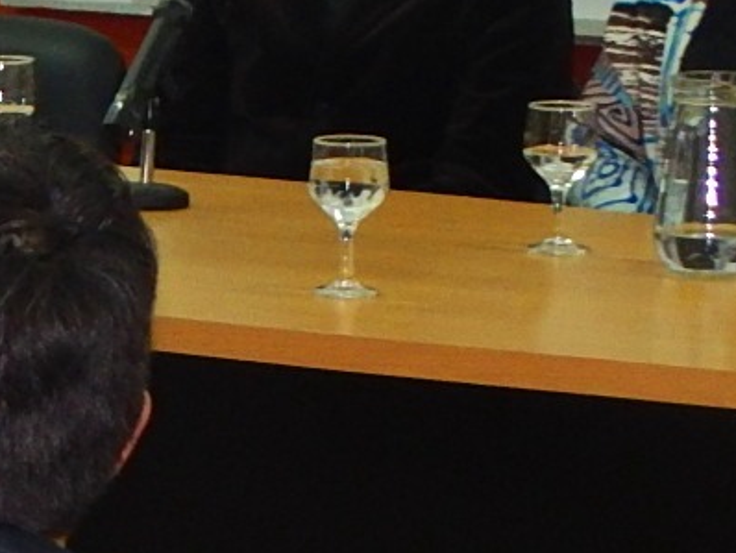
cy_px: 385
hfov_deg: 7.1
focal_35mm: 274
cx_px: -435
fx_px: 5829
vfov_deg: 5.4
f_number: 3.7
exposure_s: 1/30
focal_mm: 8.6
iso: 220
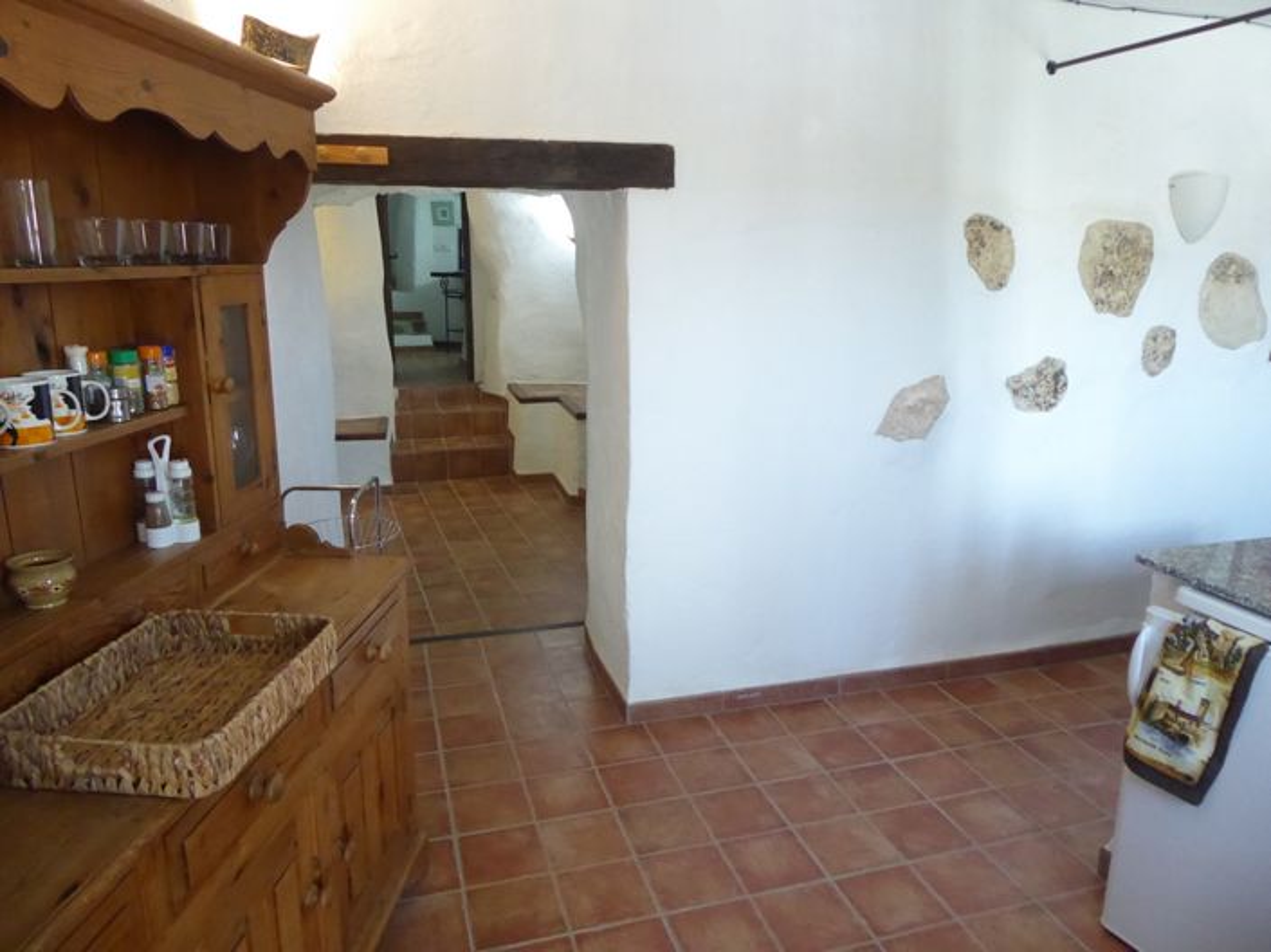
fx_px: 917
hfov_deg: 69.4
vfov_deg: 54.8
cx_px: 636
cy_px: 476
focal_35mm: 25
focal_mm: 4.3
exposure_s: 1/40
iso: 800
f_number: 3.3
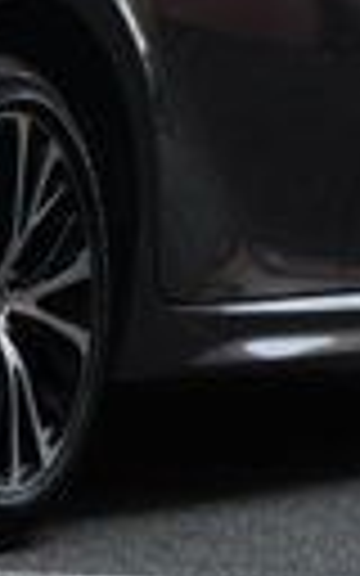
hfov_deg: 2.2
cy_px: -304
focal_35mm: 596
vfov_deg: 3.5
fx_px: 9356
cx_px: -324
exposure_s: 1/250
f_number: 8
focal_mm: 78
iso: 200
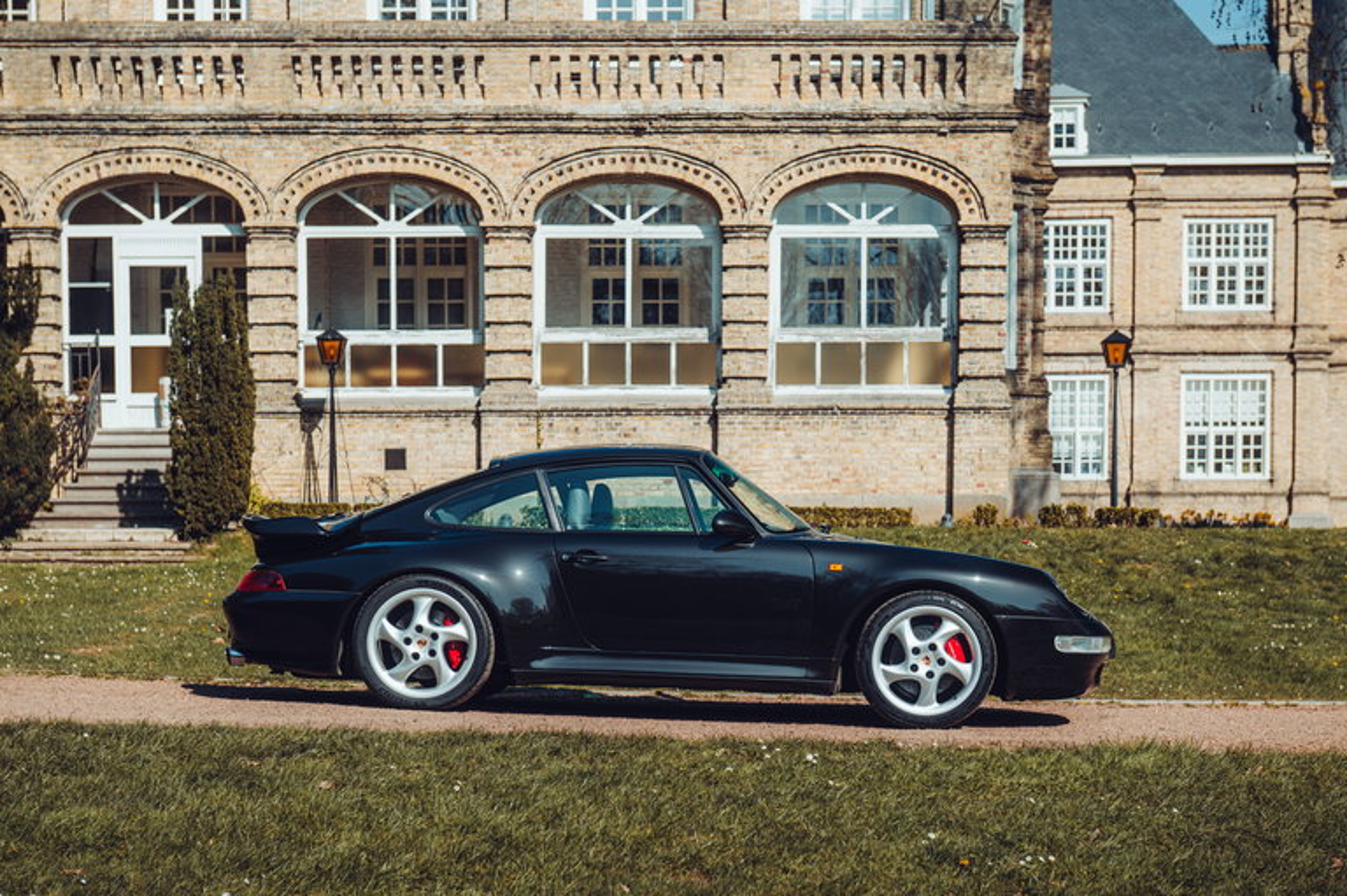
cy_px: 448
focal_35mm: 70
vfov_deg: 19.4
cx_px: 674
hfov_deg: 28.9
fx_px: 2617
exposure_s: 1/200
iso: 100
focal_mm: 70
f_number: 5.6
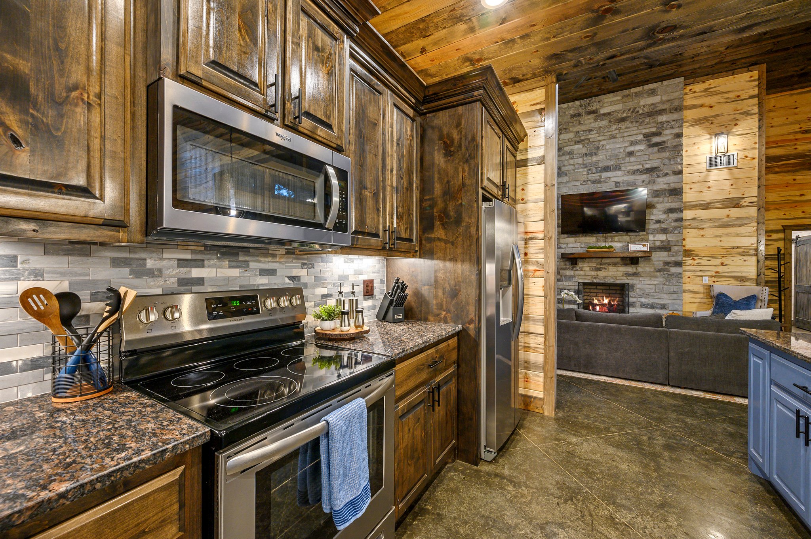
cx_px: 406
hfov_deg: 104.3
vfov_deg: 81.1
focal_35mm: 14
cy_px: 270
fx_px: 315
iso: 200
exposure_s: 1/3
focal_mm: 14
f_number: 9
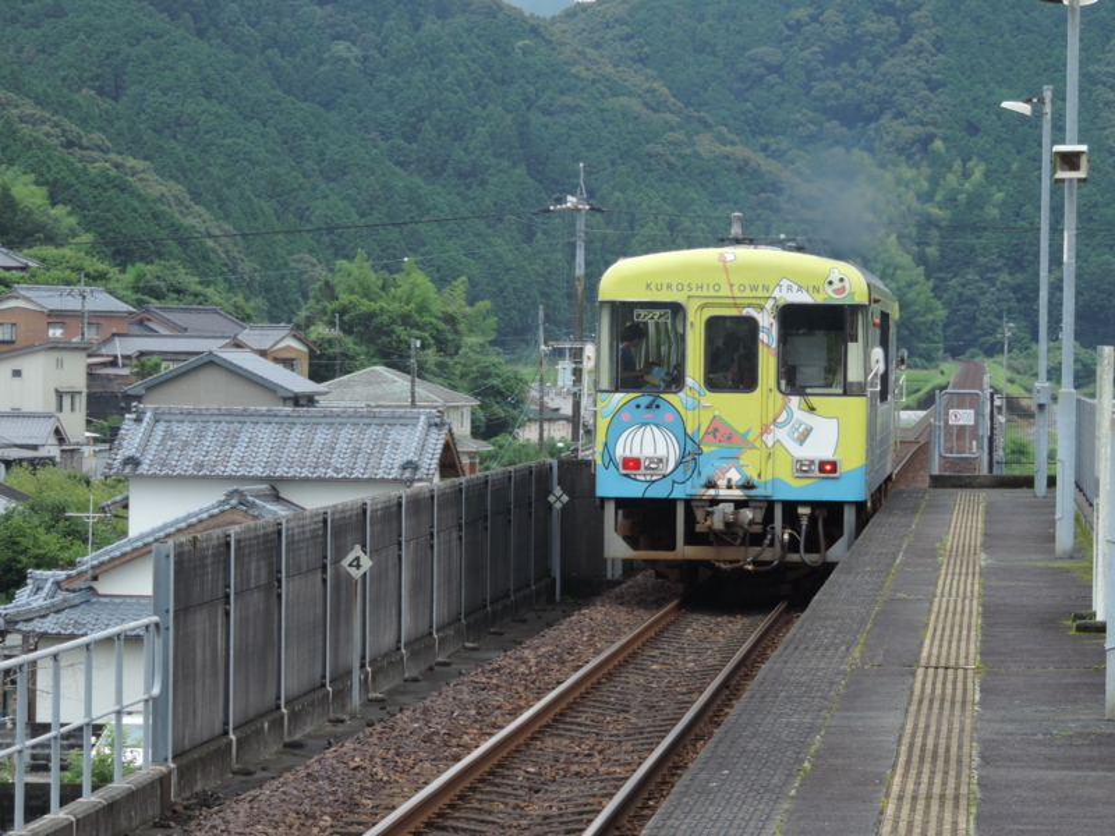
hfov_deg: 11.6
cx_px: 558
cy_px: 418
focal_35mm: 170
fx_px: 5476
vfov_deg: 8.7
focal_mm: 30.3
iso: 80
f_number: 4.5
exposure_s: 1/160
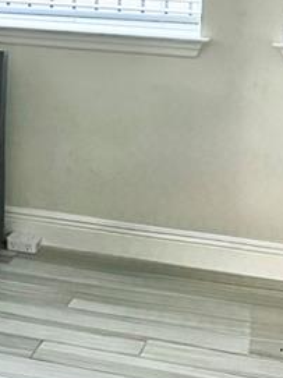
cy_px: 25
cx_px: -163
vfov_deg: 16.8
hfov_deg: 12.2
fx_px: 1255
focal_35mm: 115
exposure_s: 1/97
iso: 125
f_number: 1.6
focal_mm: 5.1
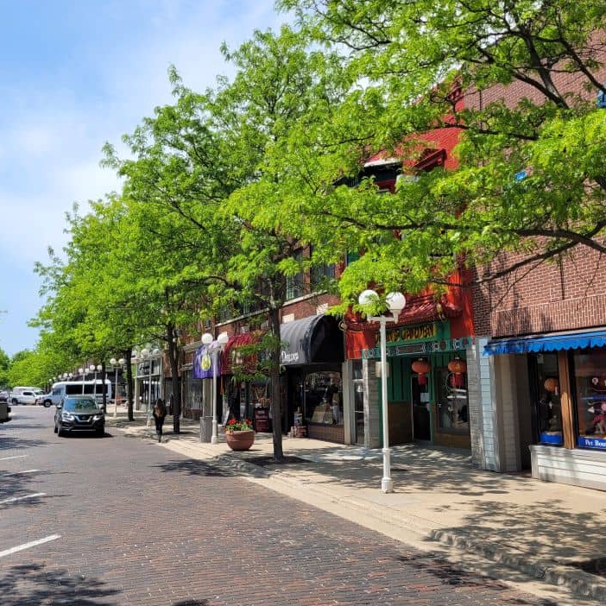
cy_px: 298
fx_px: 654
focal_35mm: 33
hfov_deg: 49.7
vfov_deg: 49.7
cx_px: 275
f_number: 1.8
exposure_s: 1/2216
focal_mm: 5.4
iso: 40
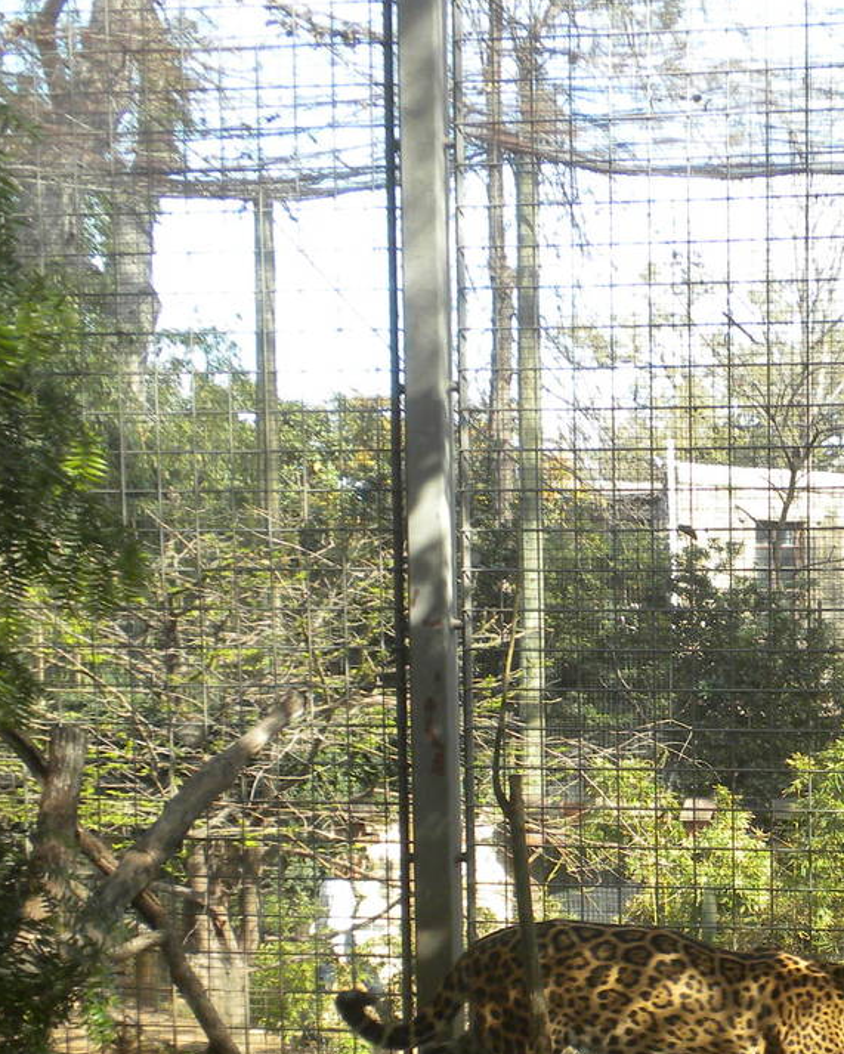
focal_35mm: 81
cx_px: 869
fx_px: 2528
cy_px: 883
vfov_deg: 23.1
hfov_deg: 18.4
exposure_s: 1/85
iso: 64
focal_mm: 6.6
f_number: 3.5
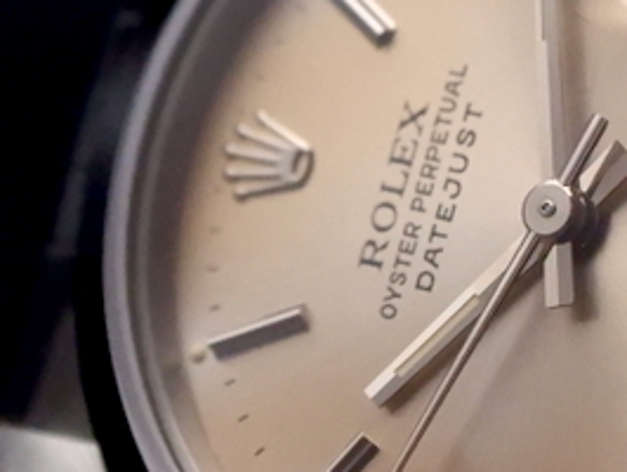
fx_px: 5330
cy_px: -65
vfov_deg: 5.0
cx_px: 137
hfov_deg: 6.7
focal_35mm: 294
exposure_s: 1/4000
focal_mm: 40.7
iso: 6400
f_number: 6.4
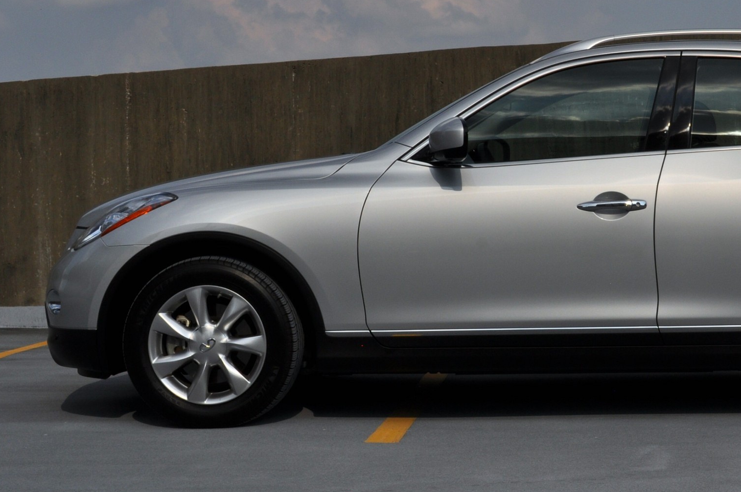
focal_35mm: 72
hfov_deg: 27.6
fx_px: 1477
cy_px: 230
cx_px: 598
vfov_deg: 18.9
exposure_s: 1/640
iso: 200
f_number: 13
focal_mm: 29
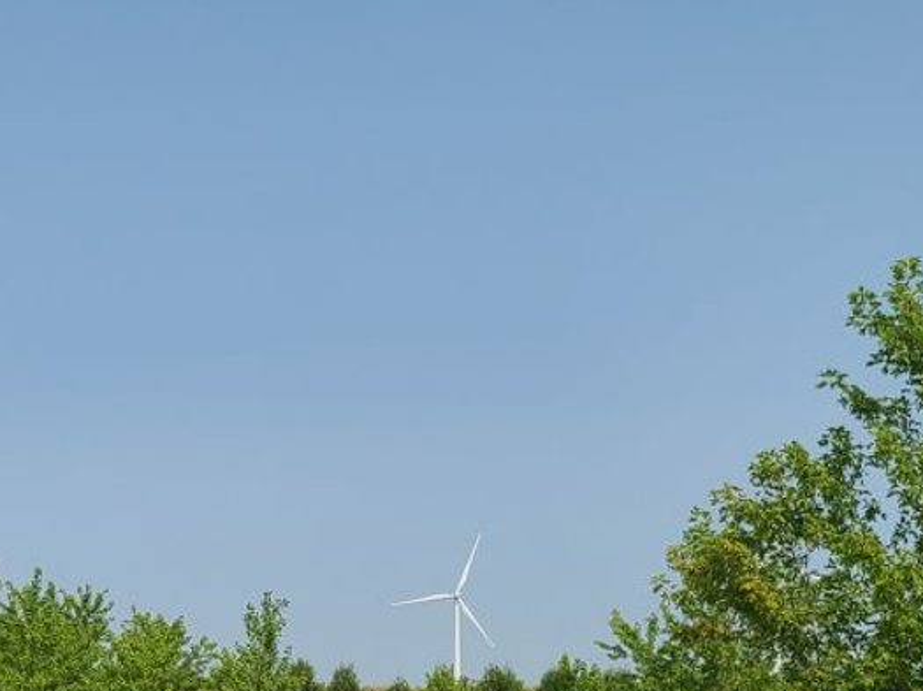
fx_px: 1998
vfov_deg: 18.0
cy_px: 954
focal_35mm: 75
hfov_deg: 26.0
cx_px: 374
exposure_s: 1/3220
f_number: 1.8
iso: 40
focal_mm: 5.4
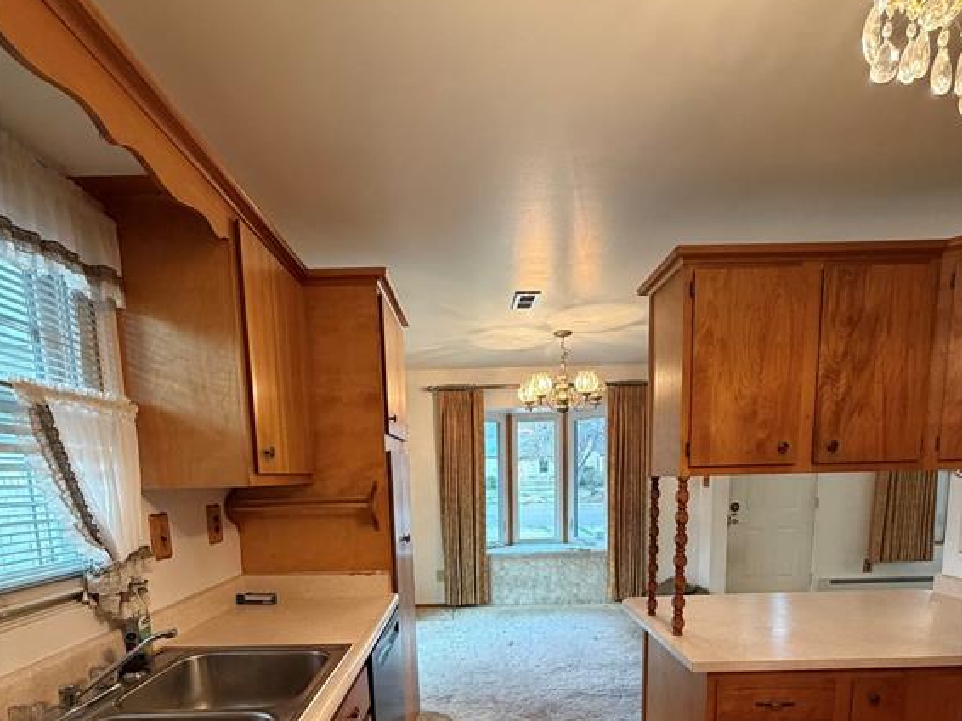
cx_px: 479
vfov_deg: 64.1
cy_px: 549
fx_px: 528
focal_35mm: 19
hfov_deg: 84.7
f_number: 2.2
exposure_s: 1/60
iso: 400
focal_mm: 2.22
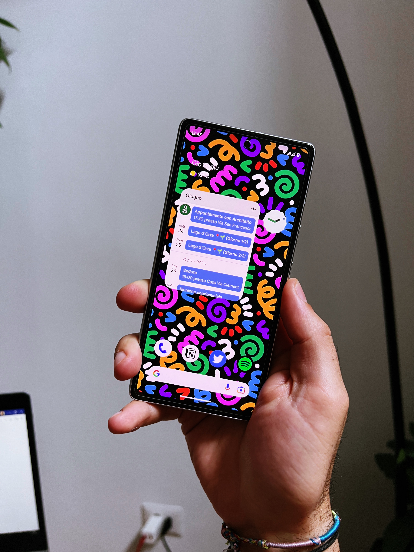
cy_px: 276
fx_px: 415
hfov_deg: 53.1
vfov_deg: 67.3
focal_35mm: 26
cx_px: 207
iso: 100
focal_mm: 5.7
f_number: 1.5
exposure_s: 1/60
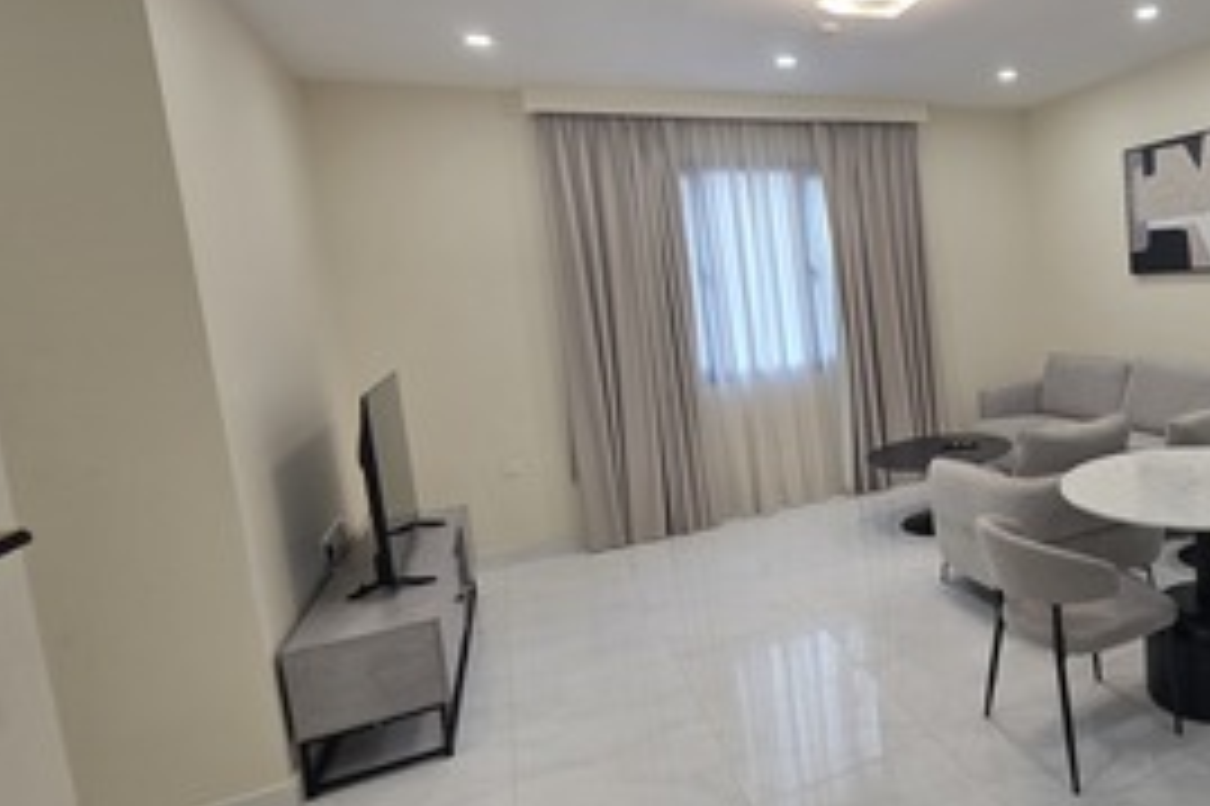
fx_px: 773
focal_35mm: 23
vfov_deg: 54.9
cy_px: 362
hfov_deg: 67.9
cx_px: 992
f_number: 1.9
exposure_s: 1/100
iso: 80
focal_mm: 2.2
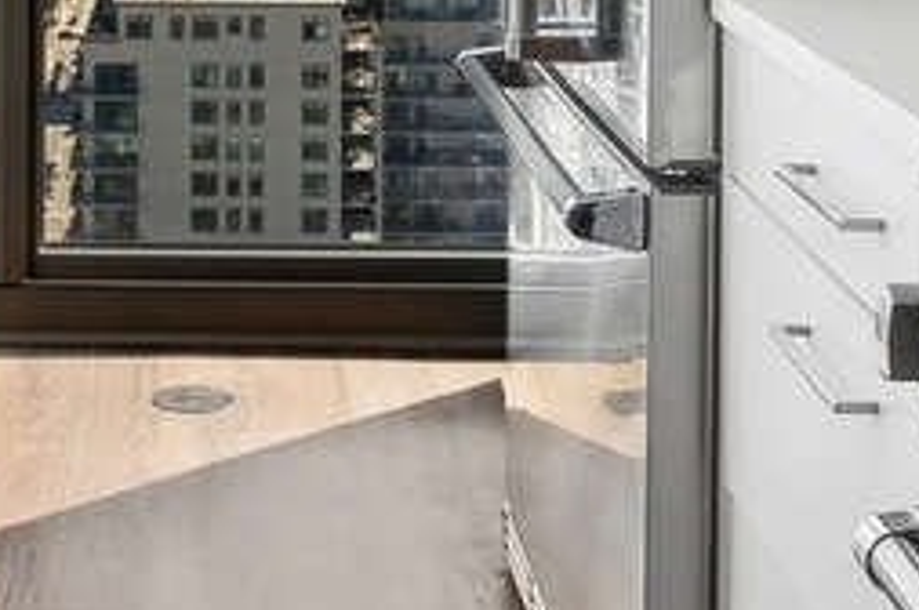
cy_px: -545
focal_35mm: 90
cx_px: 167
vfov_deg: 13.4
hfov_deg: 22.3
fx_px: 2295
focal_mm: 14
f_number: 9
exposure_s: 1/25
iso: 100
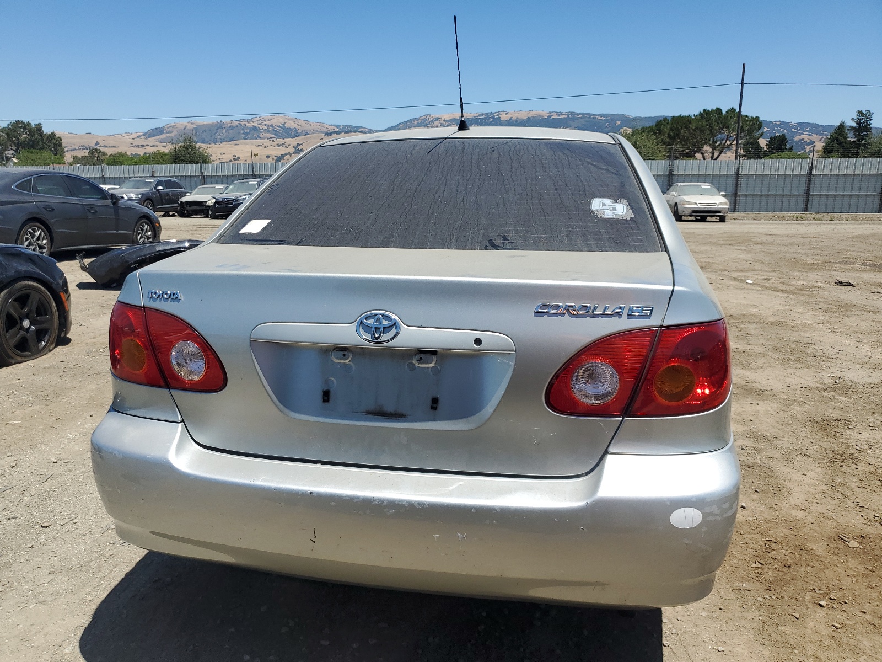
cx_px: 441
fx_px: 662
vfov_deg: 53.1
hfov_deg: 67.3
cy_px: 331
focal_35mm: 26
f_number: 1.5
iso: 50
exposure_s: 1/3333
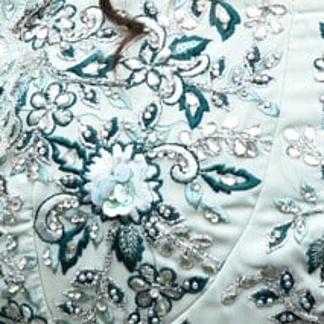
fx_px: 4871
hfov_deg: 3.8
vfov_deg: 3.8
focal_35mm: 460
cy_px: -338
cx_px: 342
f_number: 6.3
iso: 400
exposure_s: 1/125
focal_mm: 120
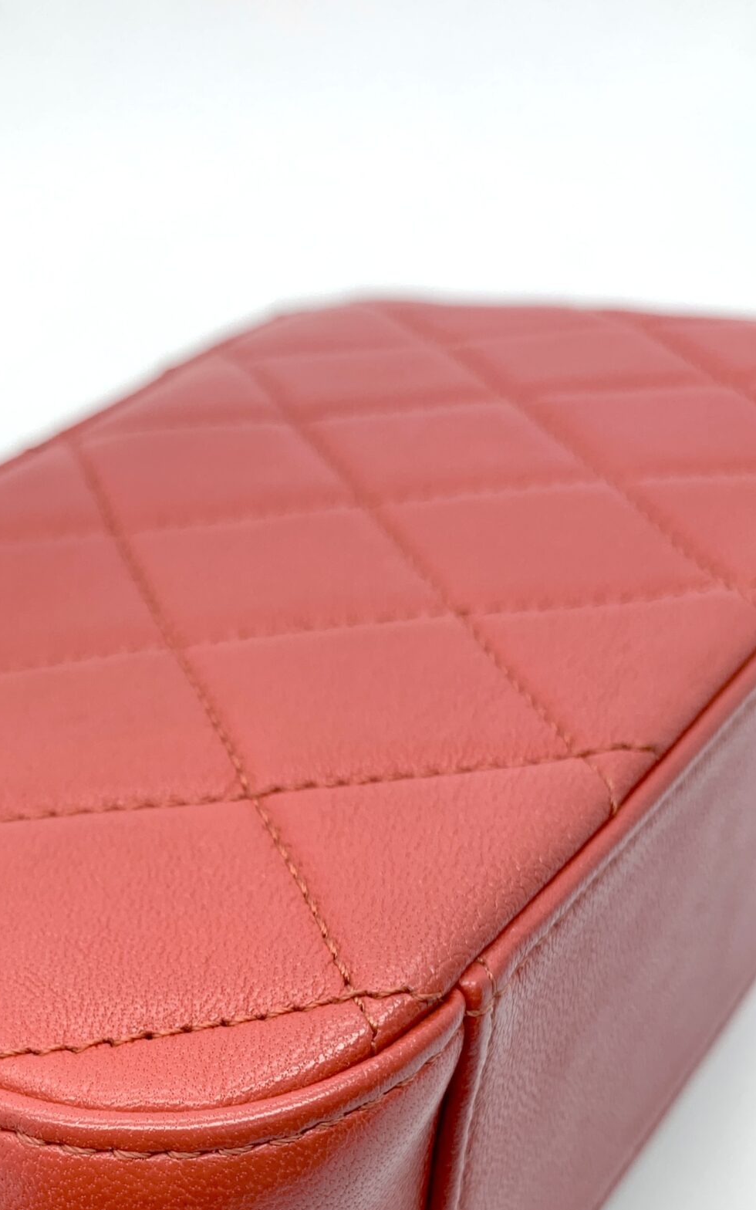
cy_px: 962
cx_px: 140
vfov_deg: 42.4
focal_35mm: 45
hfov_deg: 27.9
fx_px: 1483
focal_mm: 4.25
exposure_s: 1/100
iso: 80
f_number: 1.8
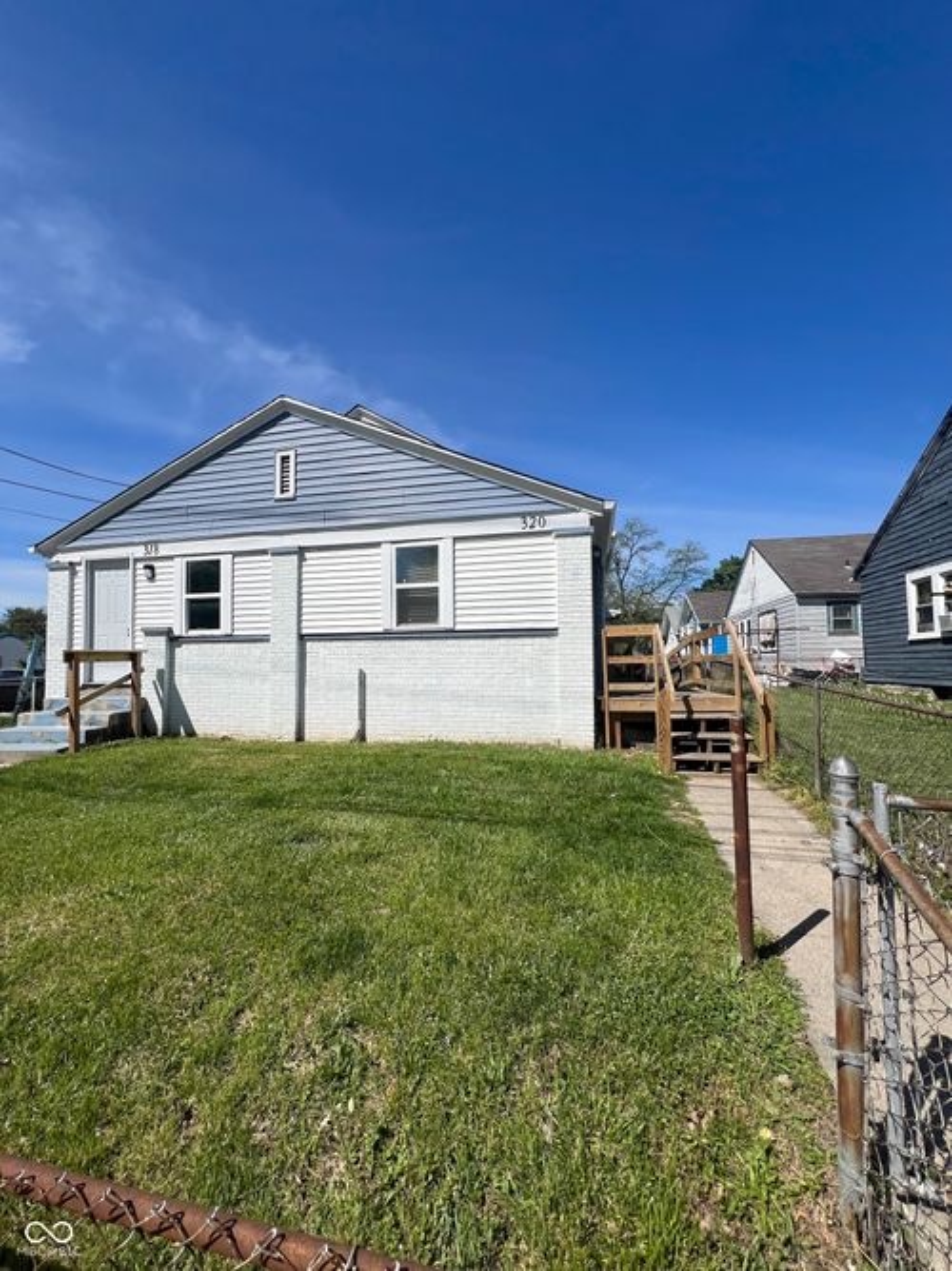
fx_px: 477
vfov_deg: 106.2
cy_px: 636
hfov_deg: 89.9
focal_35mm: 13
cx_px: 476
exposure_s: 1/3425
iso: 32
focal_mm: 1.57
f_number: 1.8
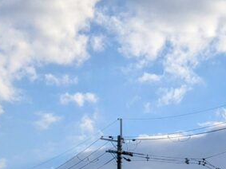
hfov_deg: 15.8
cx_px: 232
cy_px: 191
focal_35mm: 122
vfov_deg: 11.9
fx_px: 796
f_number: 1.73
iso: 54
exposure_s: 1/4673
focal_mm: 4.38
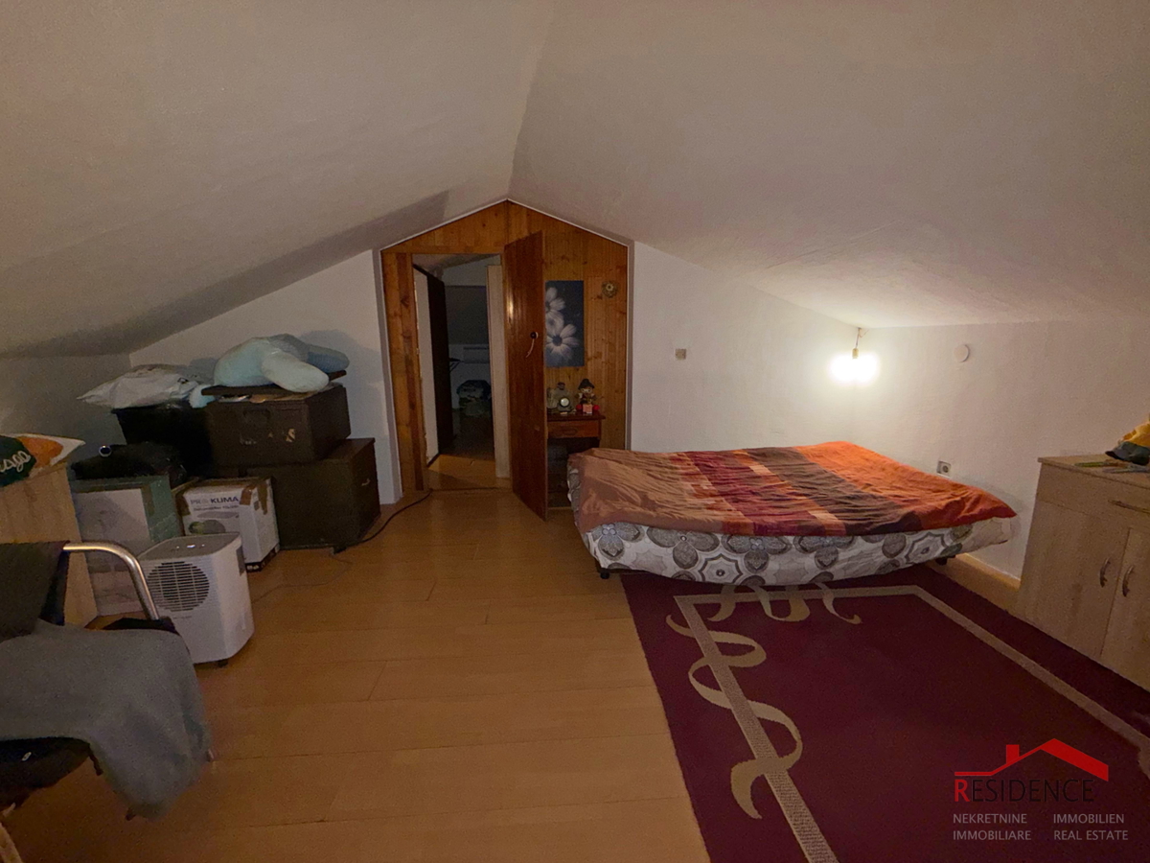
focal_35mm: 14
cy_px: 432
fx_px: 465
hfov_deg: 102.1
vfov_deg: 85.7
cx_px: 575
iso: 64
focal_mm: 2.22
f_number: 2.2
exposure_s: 1/50
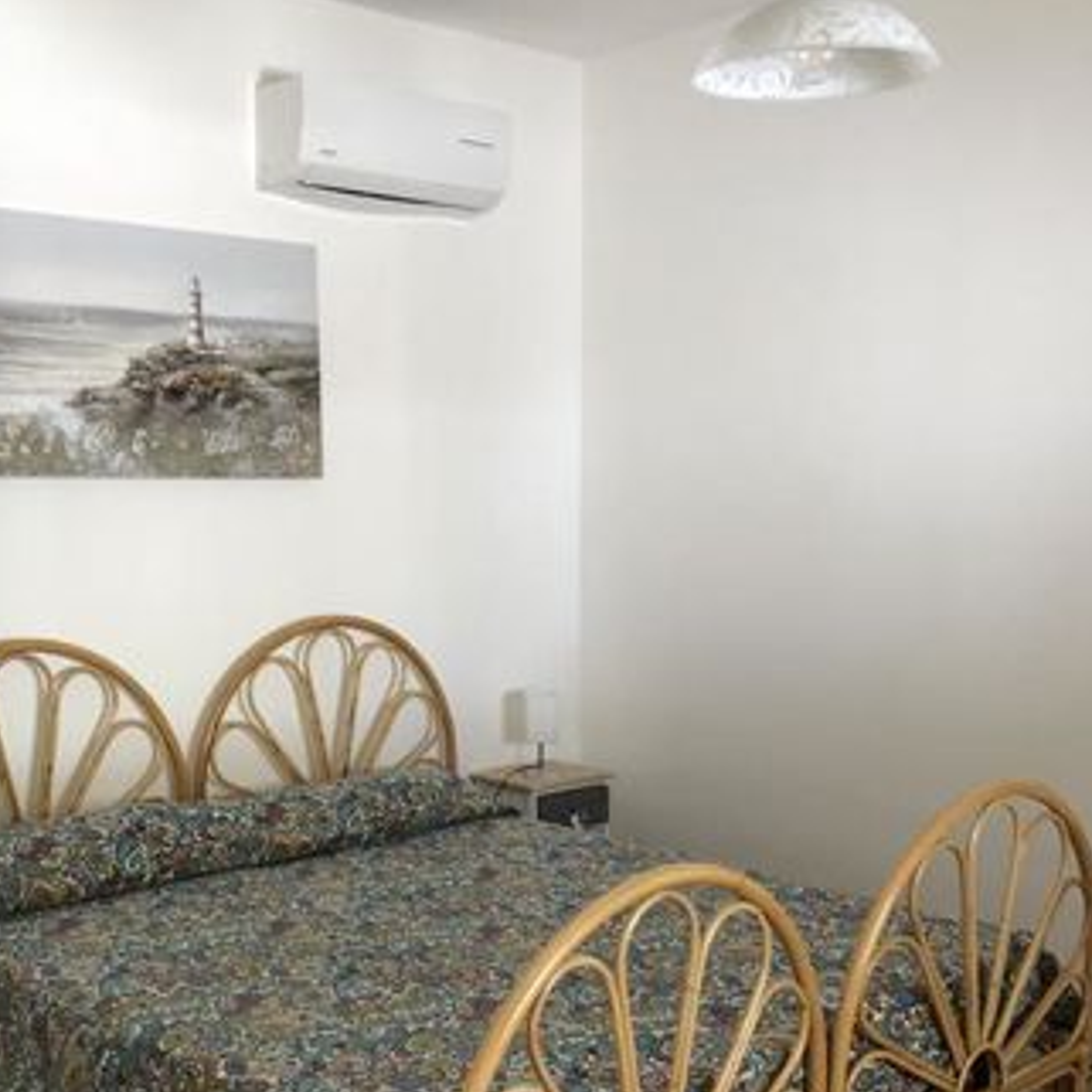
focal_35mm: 41
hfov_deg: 40.8
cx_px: 471
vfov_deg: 40.2
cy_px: 759
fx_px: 1463
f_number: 1.8
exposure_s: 1/30
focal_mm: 3.99
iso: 32
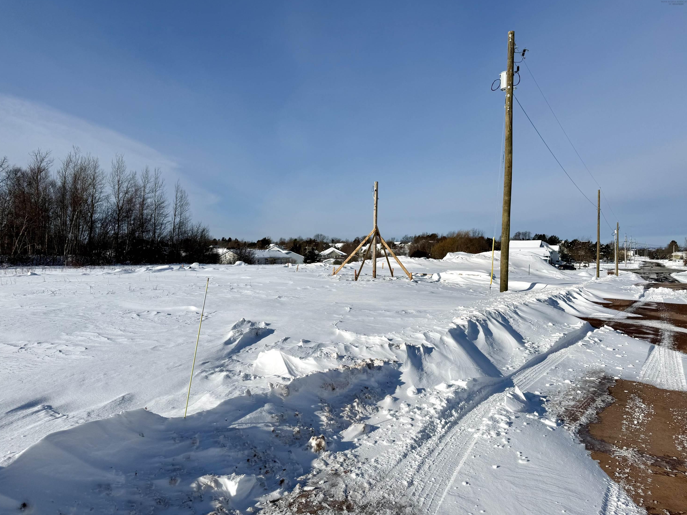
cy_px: 250
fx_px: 496
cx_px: 340
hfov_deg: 69.4
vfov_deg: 54.9
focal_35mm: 25
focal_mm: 6.76
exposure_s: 1/14286
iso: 64
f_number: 1.78
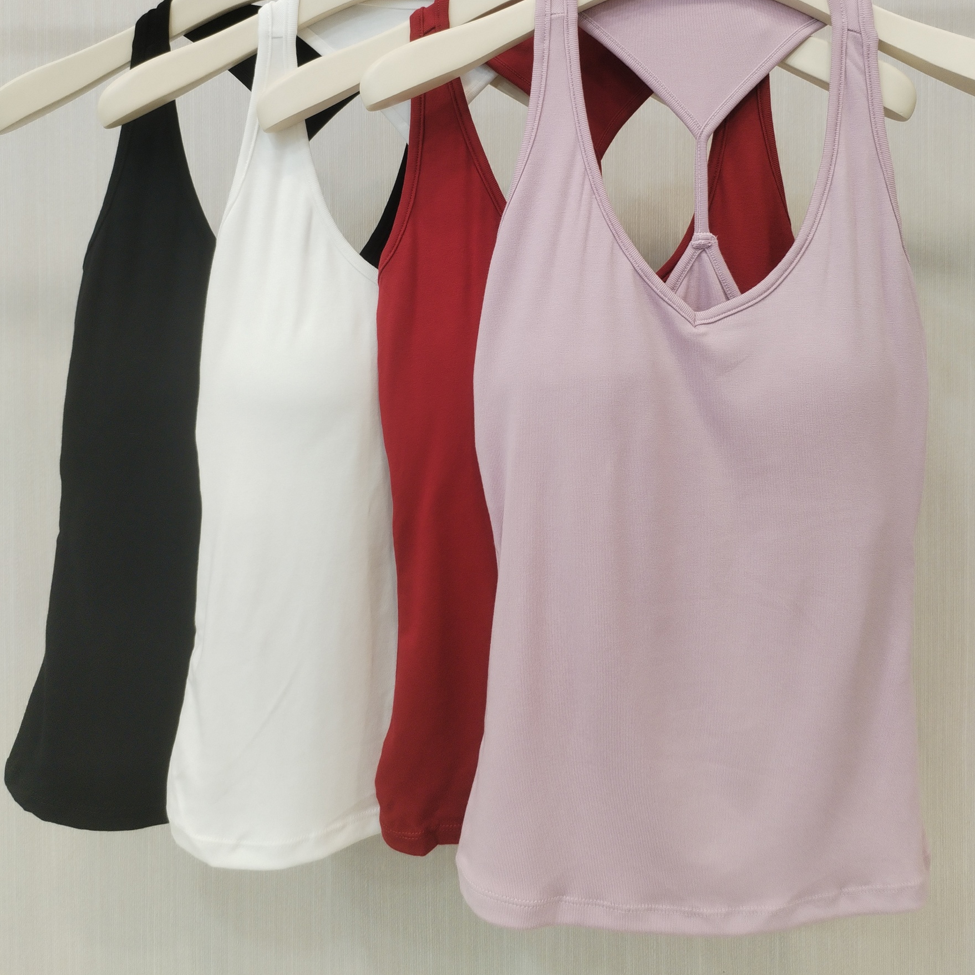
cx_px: 490
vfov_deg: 46.4
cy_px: 317
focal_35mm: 35
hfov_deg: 47.2
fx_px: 1115
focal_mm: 4.75
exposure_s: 1/50
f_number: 1.8
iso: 375
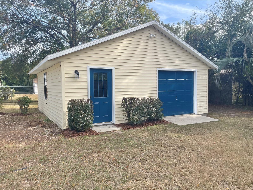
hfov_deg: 67.3
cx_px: 126
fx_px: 190
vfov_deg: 53.1
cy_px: 95
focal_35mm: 26
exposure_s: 1/1247
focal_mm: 4.2
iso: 32
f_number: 1.6
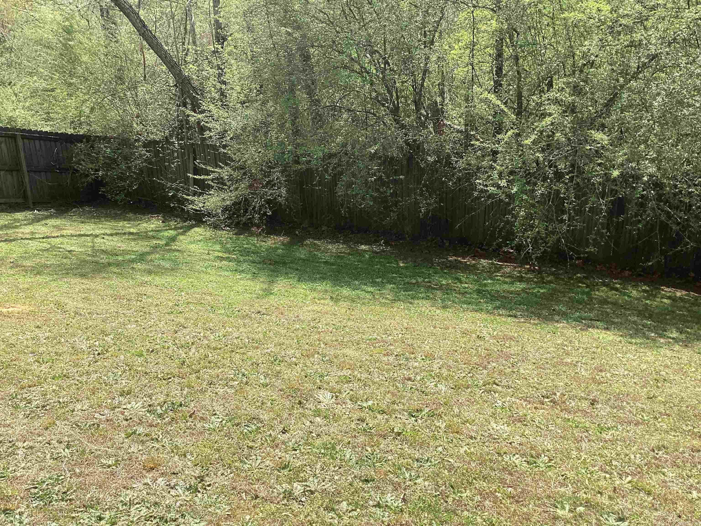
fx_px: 628
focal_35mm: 31
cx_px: 350
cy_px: 263
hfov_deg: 58.4
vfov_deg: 45.4
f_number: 2.4
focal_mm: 3.3
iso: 25
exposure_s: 1/637
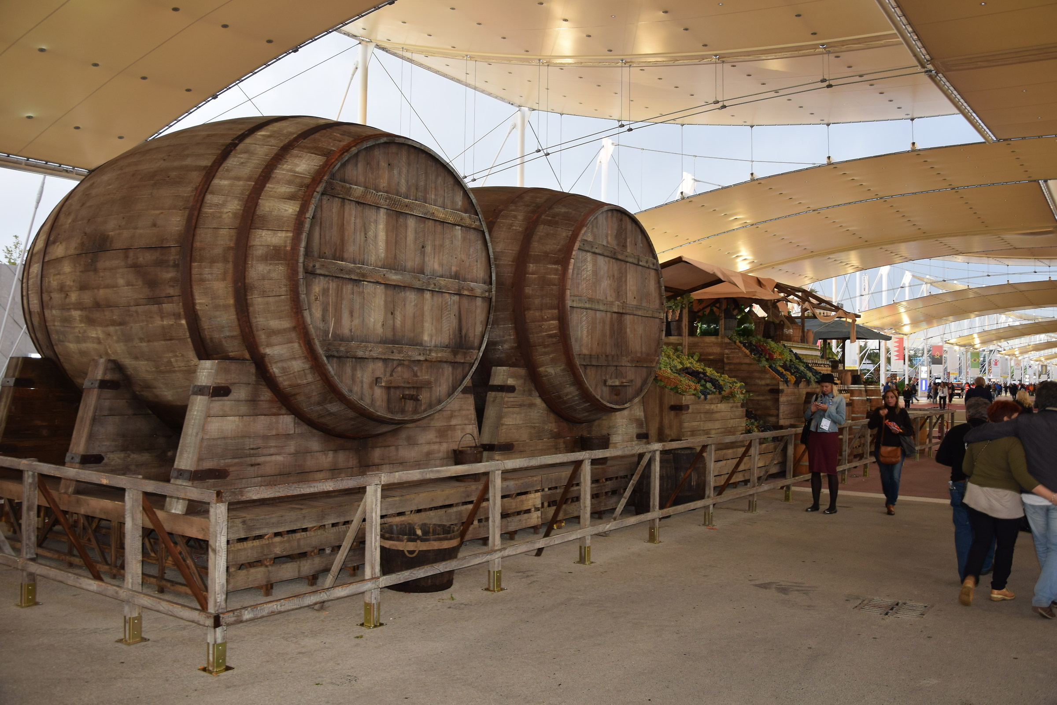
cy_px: 352
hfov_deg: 59.5
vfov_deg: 41.7
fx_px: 925
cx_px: 528
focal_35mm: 32
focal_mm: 21
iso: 200
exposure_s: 1/15
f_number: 3.8
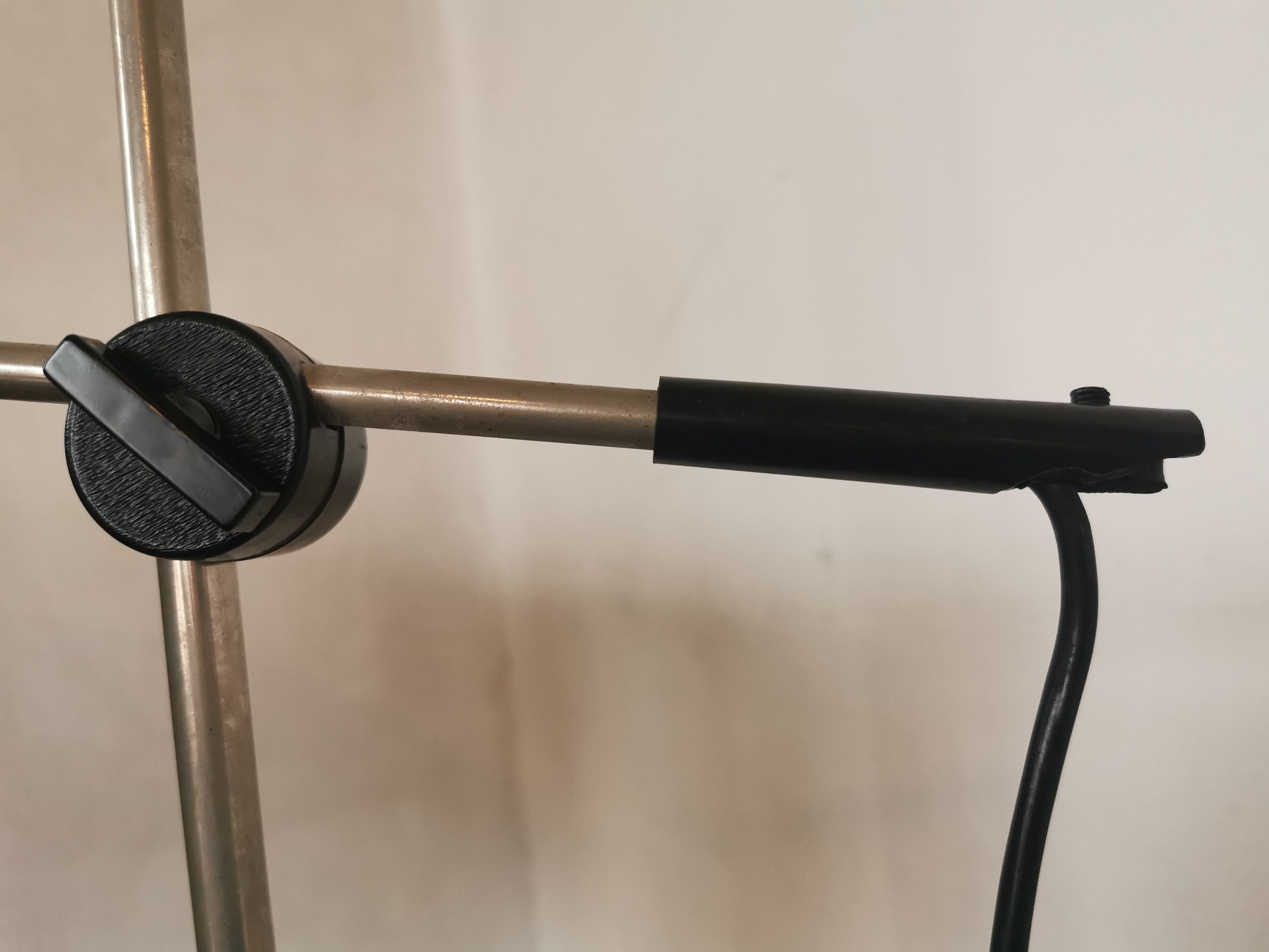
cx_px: 634
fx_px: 990
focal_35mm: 27
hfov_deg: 65.3
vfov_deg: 51.4
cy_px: 476
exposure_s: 1/50
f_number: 1.6
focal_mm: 5.56
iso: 320
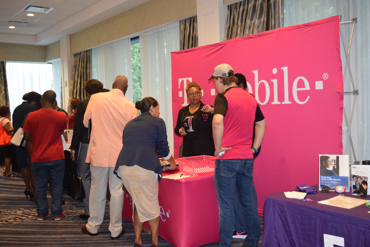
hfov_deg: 51.3
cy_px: 124
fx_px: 385
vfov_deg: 35.5
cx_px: 185
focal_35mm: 38
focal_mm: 25
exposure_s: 1/60
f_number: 4
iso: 2000
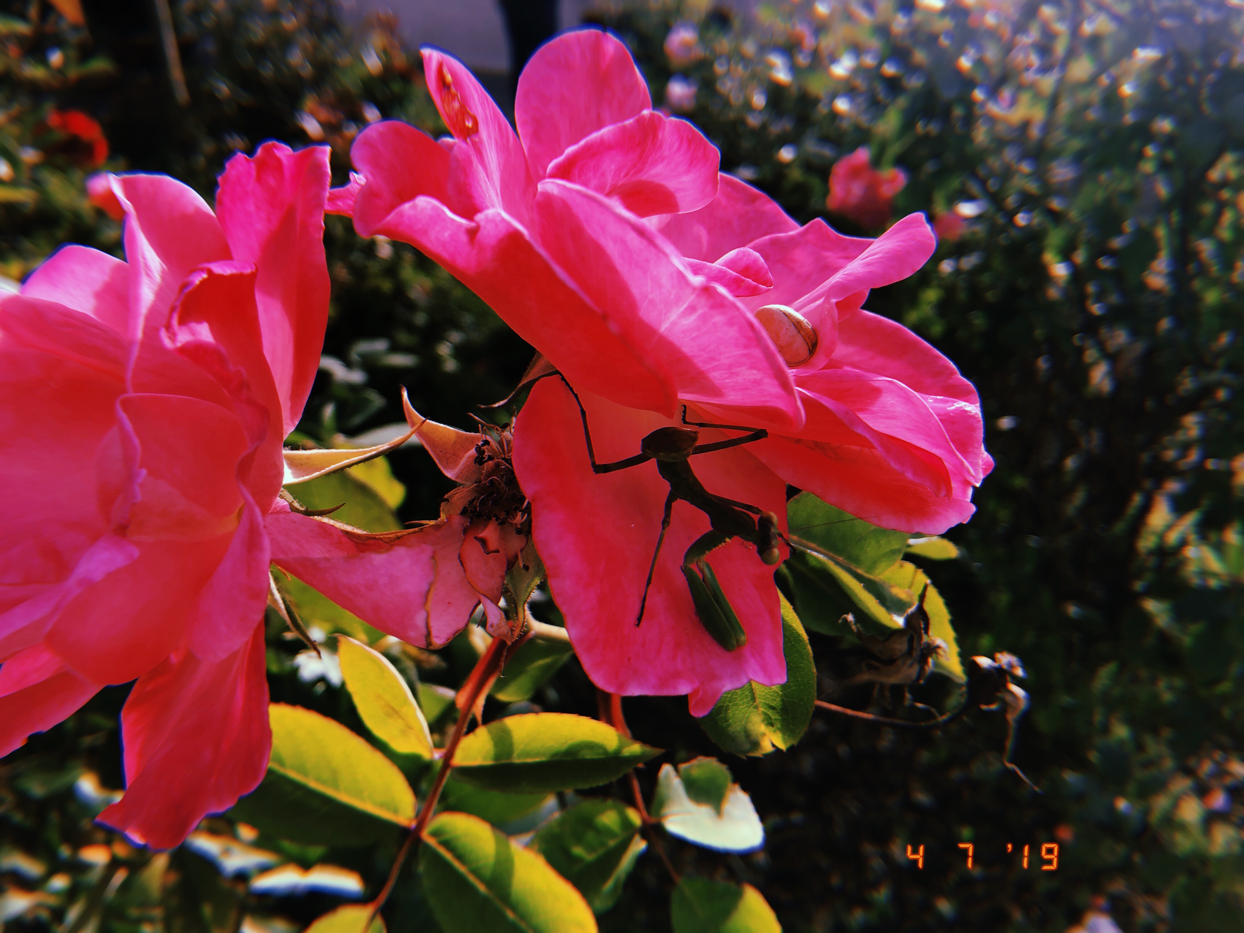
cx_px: 622
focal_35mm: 28
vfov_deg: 49.7
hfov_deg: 63.4
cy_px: 466
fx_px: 1006
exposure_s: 1/657
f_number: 1.8
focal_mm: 3.99
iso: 20
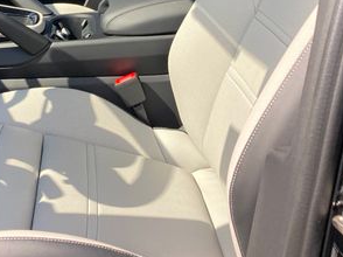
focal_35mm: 61
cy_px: 15
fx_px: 604
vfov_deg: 23.2
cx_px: 78
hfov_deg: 31.1
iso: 20
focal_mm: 3.99
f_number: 1.8
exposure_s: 1/358
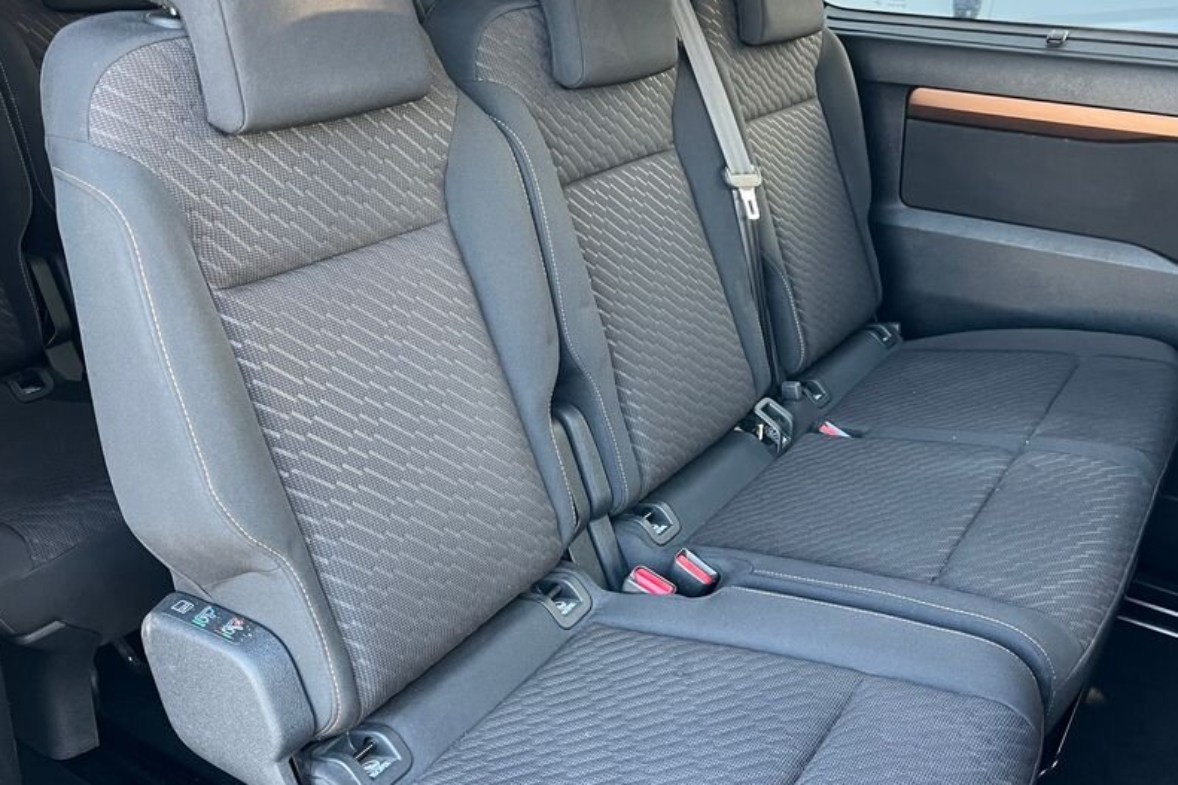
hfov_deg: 54.4
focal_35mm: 35
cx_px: 567
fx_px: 1145
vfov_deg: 37.8
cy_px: 346
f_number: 1.6
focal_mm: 5.1
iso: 160
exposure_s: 1/60
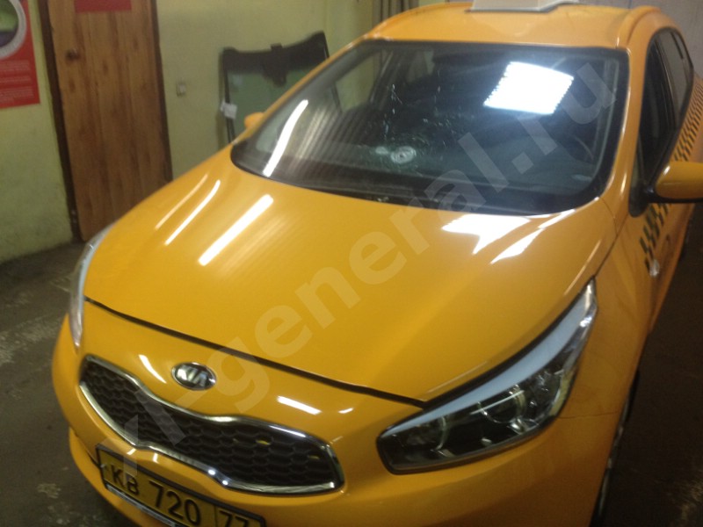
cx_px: 352
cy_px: 264
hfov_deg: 52.6
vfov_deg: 40.7
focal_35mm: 35
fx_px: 711
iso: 200
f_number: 2.4
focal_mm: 4.28
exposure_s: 1/20
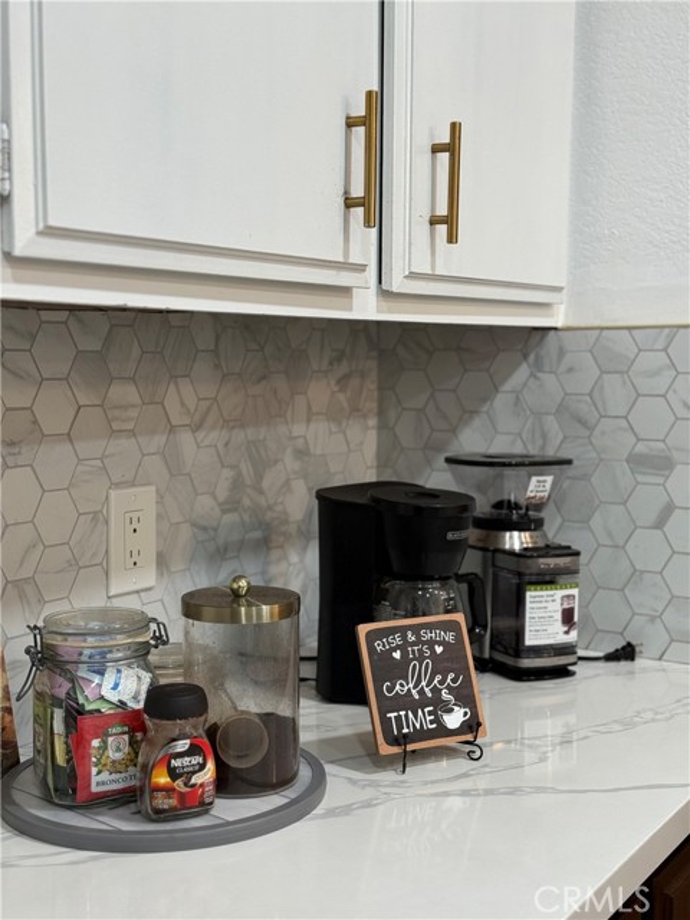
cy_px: 460
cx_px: 345
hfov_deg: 30.3
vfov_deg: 39.7
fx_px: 1276
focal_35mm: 48
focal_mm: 6.76
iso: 80
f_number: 1.78
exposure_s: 1/60
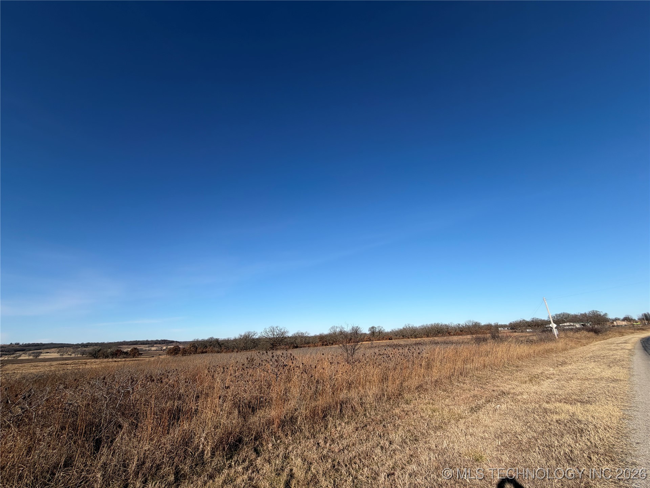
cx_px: 325
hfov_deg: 102.1
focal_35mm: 14
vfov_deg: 85.7
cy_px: 244
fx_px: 263
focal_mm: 2.22
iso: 20
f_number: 2.2
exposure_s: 1/955
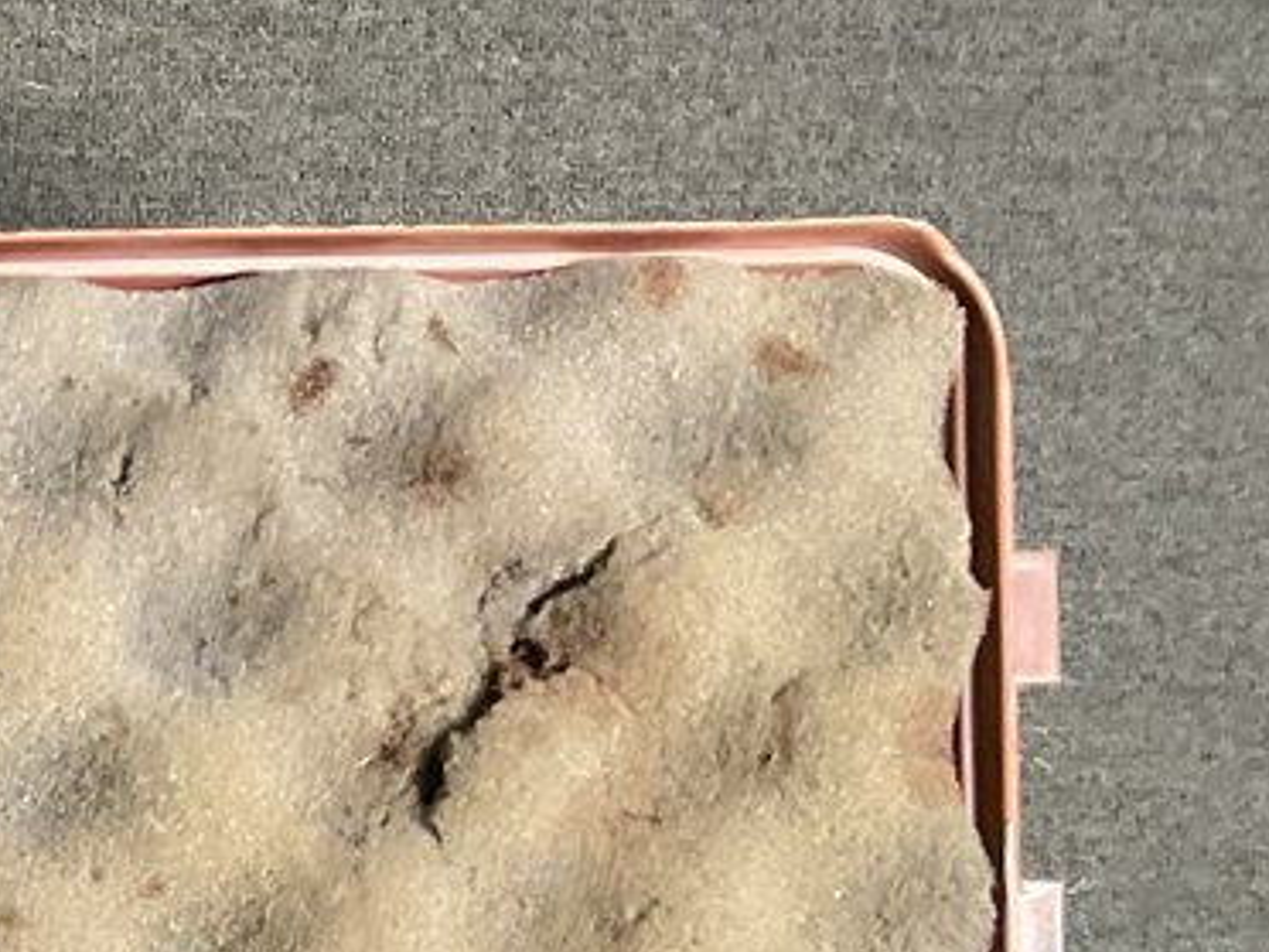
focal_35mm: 118
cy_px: 1650
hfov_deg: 14.6
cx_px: -1008
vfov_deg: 11.7
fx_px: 4326
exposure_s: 1/60
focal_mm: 3
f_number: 1.8
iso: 125
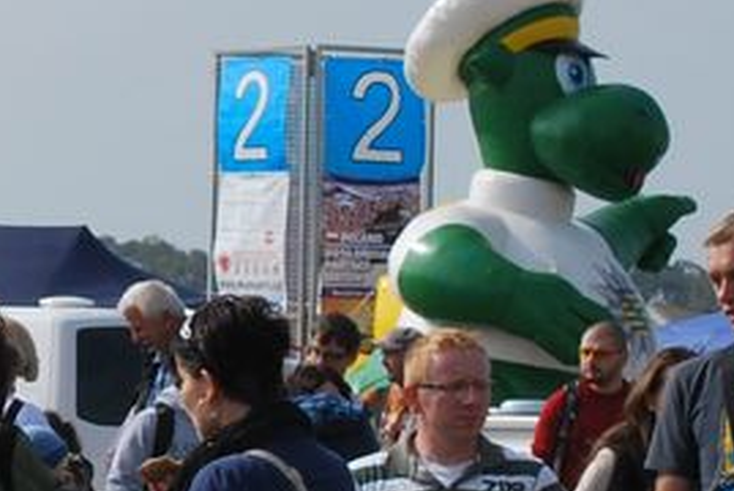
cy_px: 228
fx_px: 6184
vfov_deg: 4.5
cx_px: -251
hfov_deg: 6.7
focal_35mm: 303
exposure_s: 1/320
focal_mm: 34
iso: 100
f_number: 9
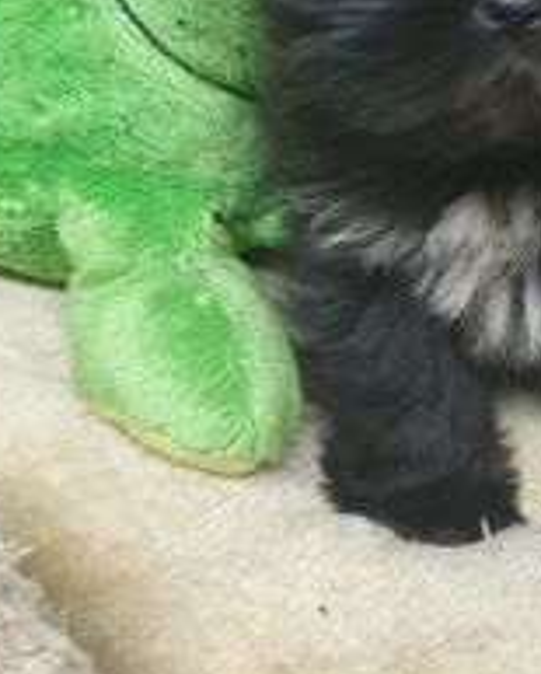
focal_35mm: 84
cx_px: 506
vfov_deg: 22.6
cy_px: 192
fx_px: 1677
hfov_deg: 18.0
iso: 320
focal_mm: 4.3
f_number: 1.5
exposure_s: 1/33
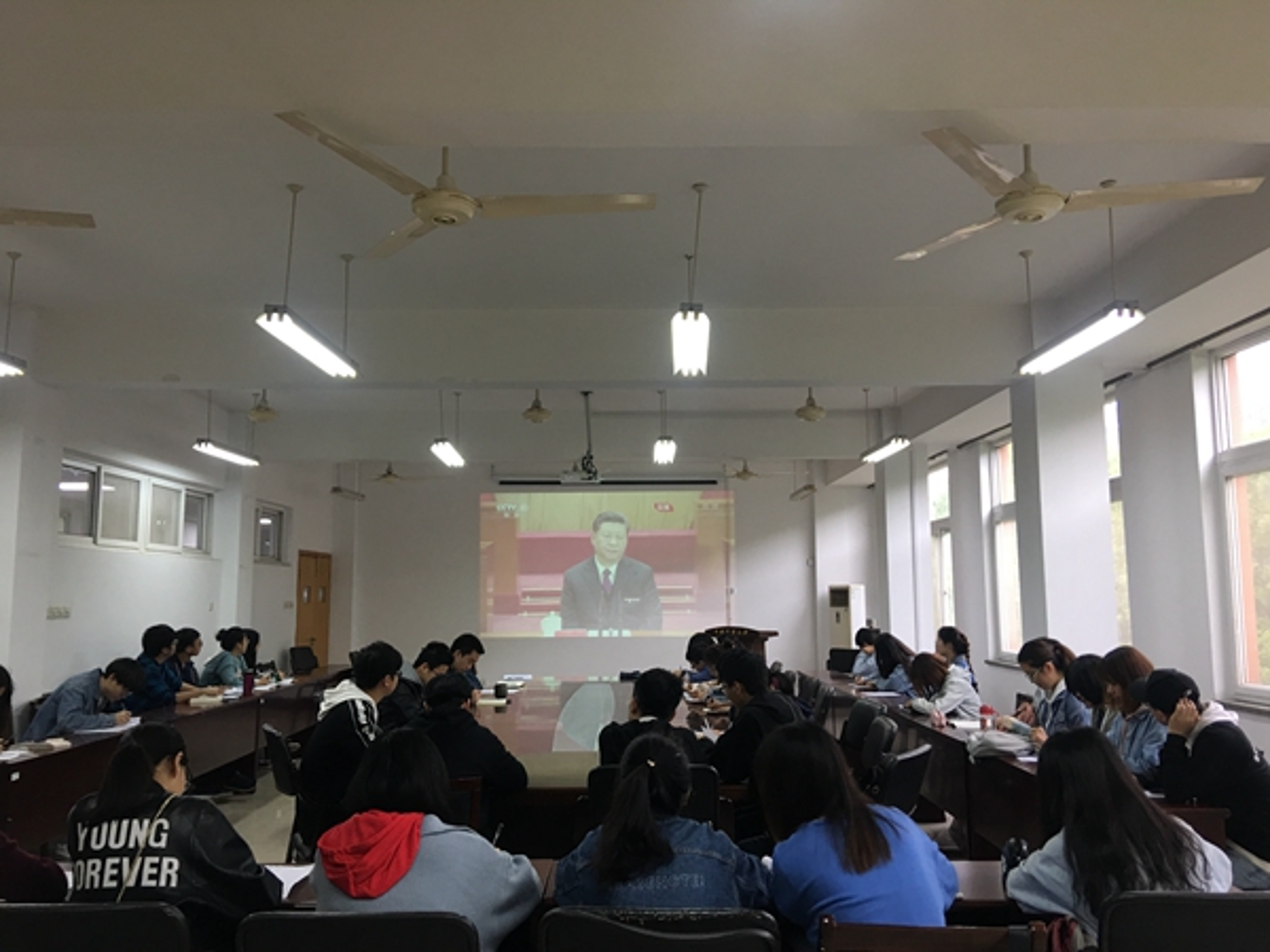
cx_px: 635
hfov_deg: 61.7
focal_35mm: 29
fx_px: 1064
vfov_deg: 48.2
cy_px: 476
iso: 32
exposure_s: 1/17
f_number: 2.2
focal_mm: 4.15
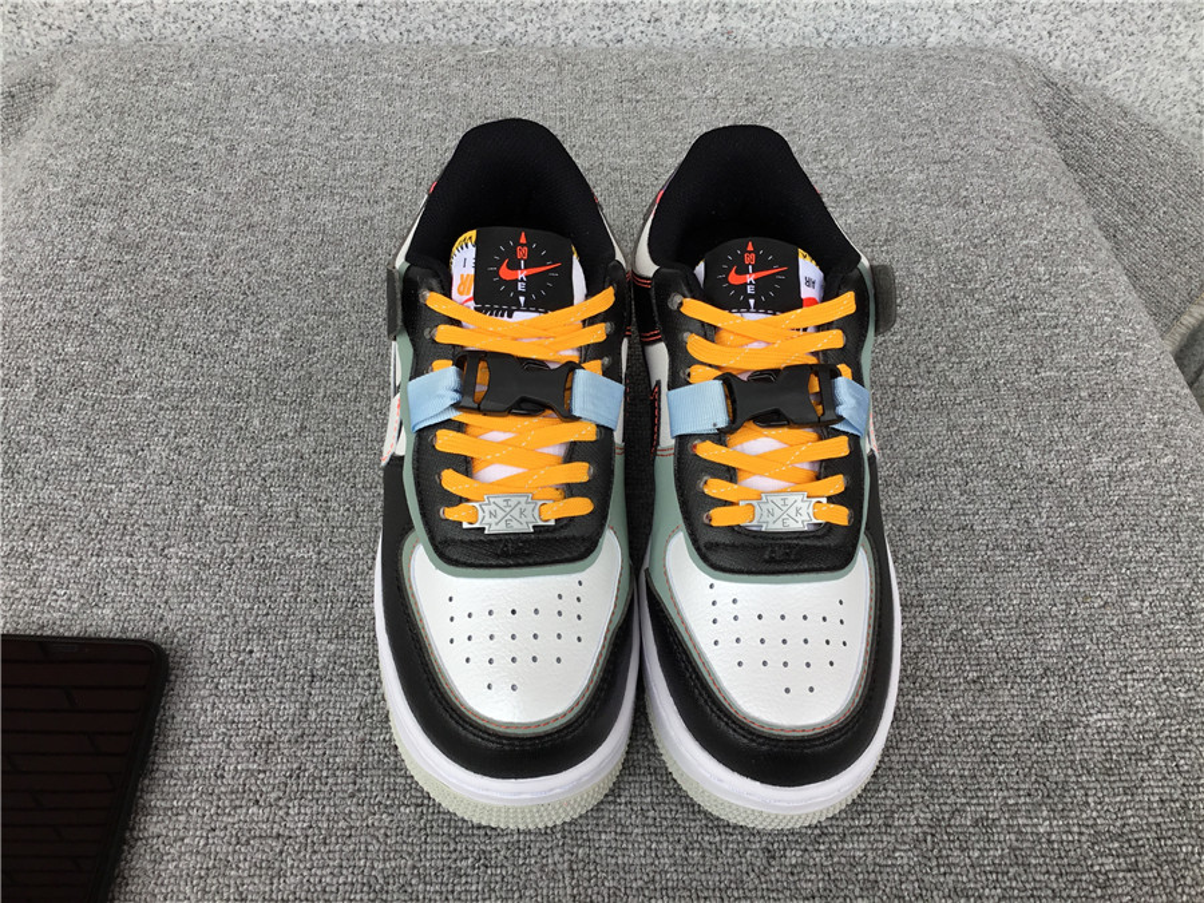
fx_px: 1078
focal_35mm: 31
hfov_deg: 58.4
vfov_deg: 45.4
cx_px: 602
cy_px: 452
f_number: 2.4
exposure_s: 1/248
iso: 25
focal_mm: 3.3
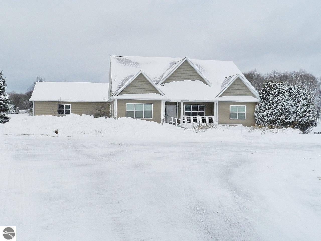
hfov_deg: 56.8
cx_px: 160
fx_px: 297
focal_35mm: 32
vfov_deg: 44.2
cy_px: 120
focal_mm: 5.6
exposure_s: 1/800
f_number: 5
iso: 160
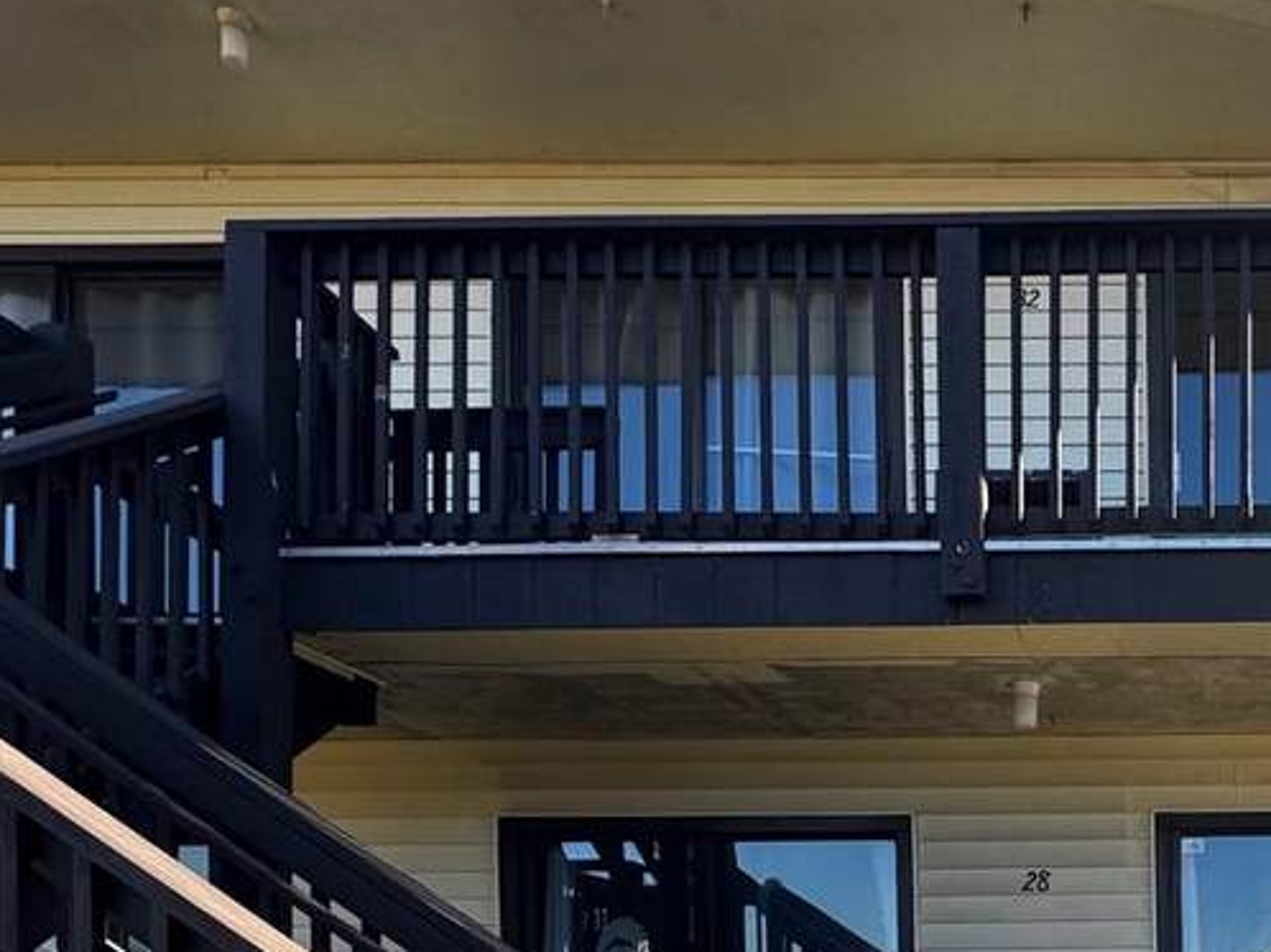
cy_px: 1049
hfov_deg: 45.0
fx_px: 1321
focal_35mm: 36
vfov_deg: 34.2
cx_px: 1215
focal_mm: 2.22
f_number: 2.2
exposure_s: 1/307
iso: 40
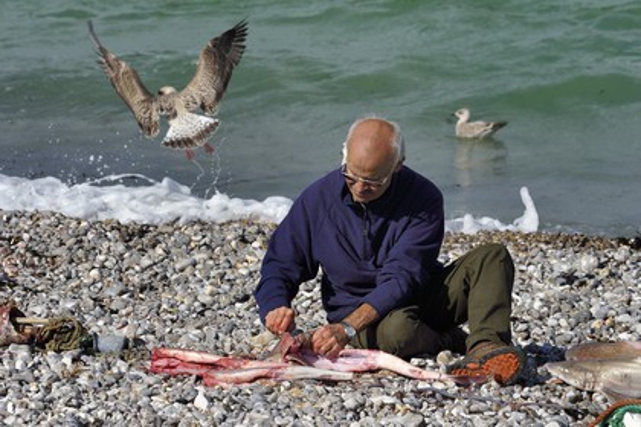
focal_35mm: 200
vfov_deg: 6.9
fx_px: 3561
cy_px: 214
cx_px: 320
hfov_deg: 10.3
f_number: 11
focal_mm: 200
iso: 200
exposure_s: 1/320
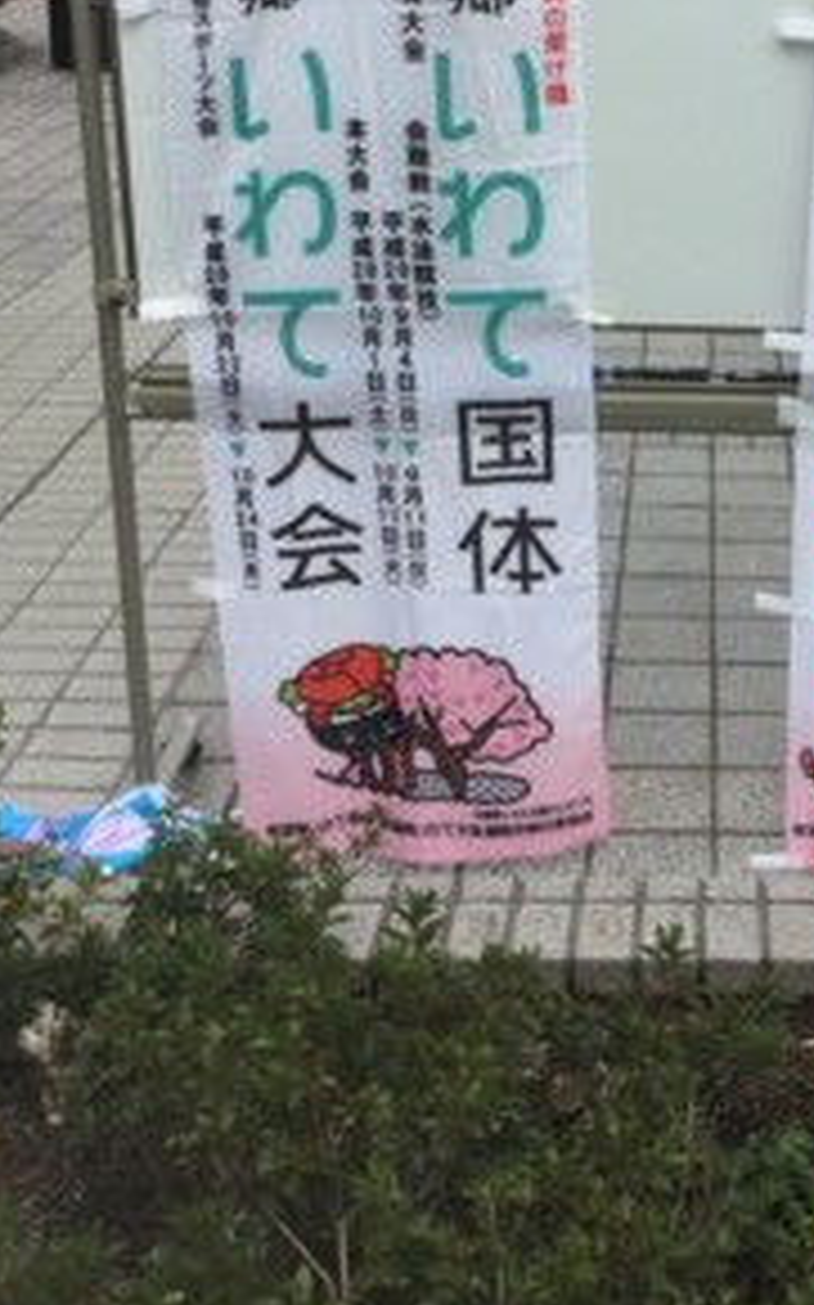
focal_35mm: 51
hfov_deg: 24.7
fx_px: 1812
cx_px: 706
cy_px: 351
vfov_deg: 38.7
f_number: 2.4
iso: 25
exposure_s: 1/905
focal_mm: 3.3
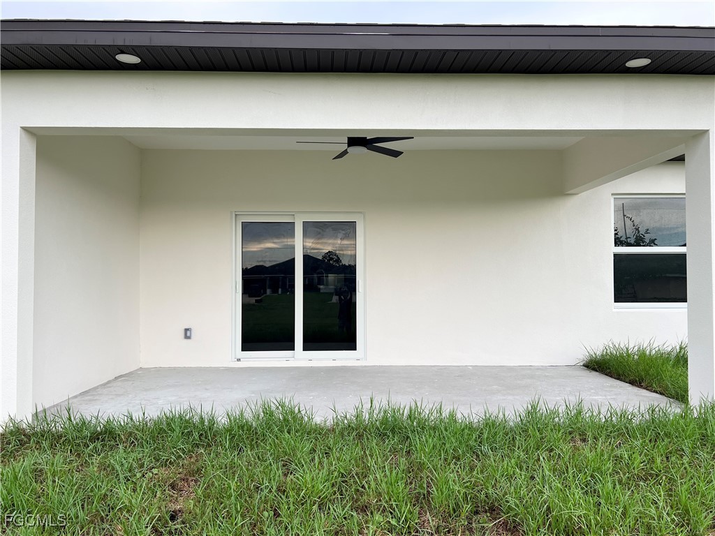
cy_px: 268
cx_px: 358
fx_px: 537
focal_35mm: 26
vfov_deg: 53.1
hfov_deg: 67.3
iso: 50
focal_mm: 5.7
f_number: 1.5
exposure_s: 1/414
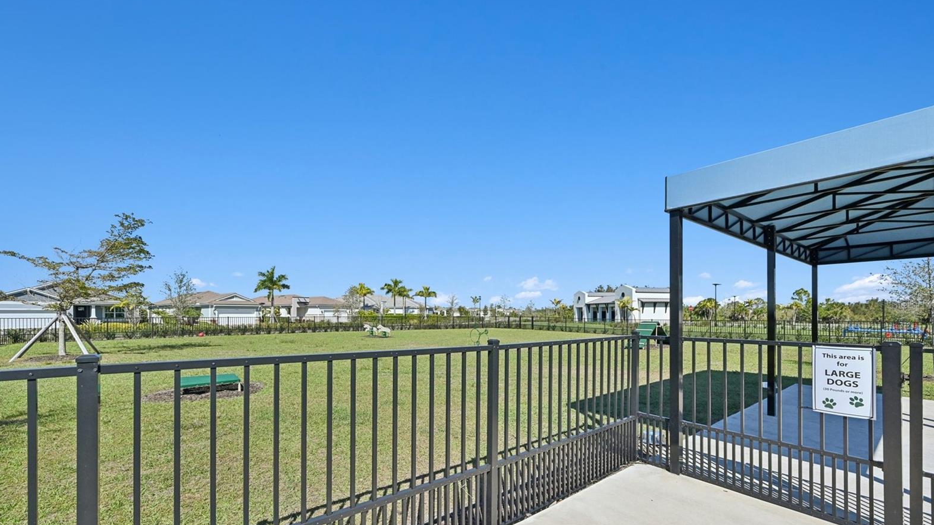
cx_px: 467
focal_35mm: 15
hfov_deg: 103.0
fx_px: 372
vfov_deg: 70.1
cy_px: 304
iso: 400
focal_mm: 14
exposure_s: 1/2000
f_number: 8
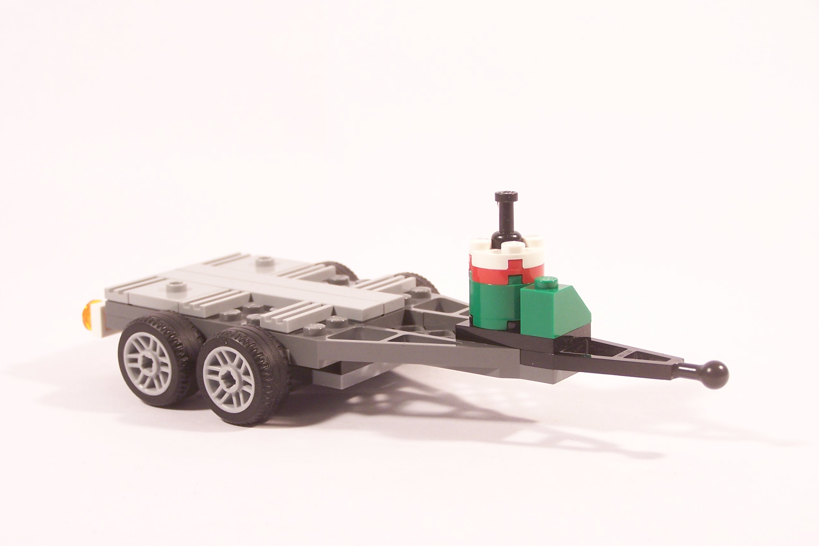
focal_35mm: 70
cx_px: 408
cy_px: 303
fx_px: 1593
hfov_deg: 28.8
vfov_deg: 19.5
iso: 100
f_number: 3.2
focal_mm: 11.1
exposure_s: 1/15
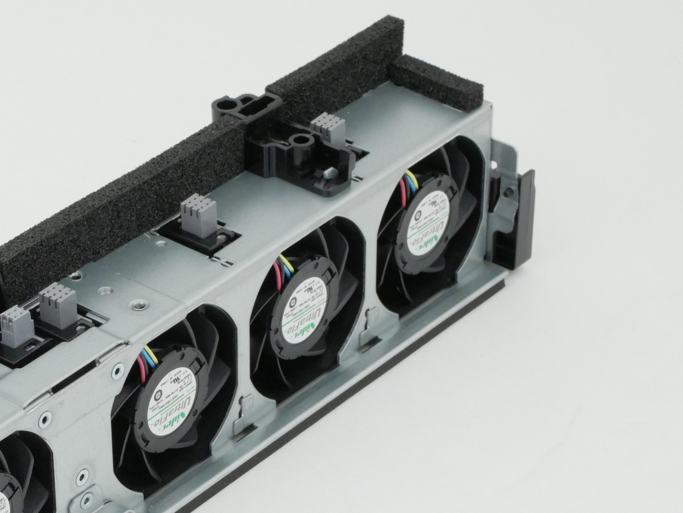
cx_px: 4
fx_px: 2724
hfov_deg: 14.1
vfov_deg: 10.7
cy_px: 519
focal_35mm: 138
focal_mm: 30
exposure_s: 1/200
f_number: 7.1
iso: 1600
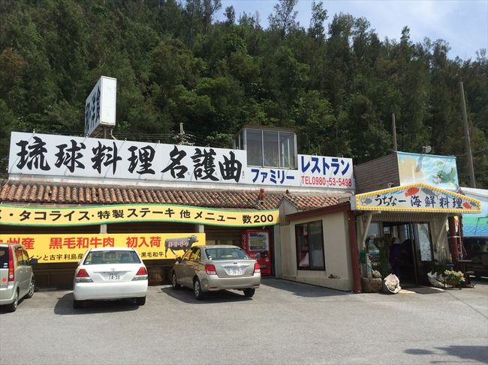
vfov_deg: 48.2
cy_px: 182
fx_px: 409
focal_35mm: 29
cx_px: 244
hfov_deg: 61.7
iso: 32
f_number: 2.2
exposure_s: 1/2415
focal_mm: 4.15
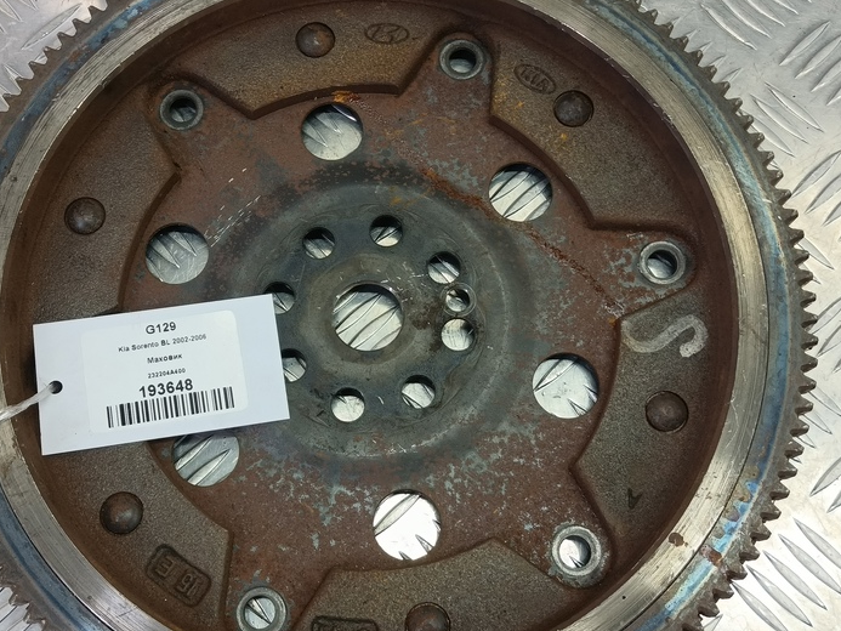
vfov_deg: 41.8
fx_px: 826
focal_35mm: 34
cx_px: 369
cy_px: 347
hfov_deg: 53.8
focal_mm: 4.11
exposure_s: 1/50
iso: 140
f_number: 1.6
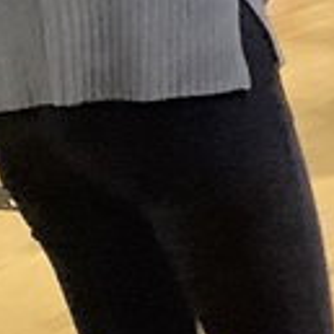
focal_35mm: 217
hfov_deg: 6.9
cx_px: 1147
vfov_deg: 8.0
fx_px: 2369
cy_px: -106
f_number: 2.4
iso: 320
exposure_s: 1/60
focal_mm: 3.3
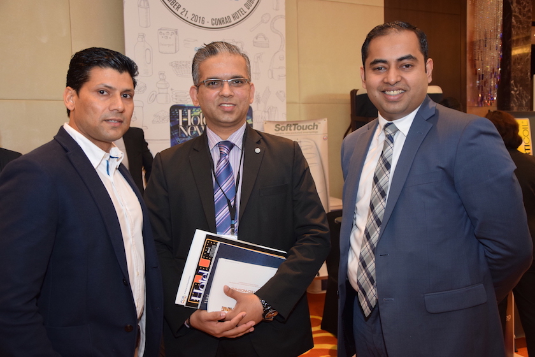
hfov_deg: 51.3
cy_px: 178
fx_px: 557
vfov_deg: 35.5
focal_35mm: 38
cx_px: 268
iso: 500
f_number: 5
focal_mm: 25
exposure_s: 1/20
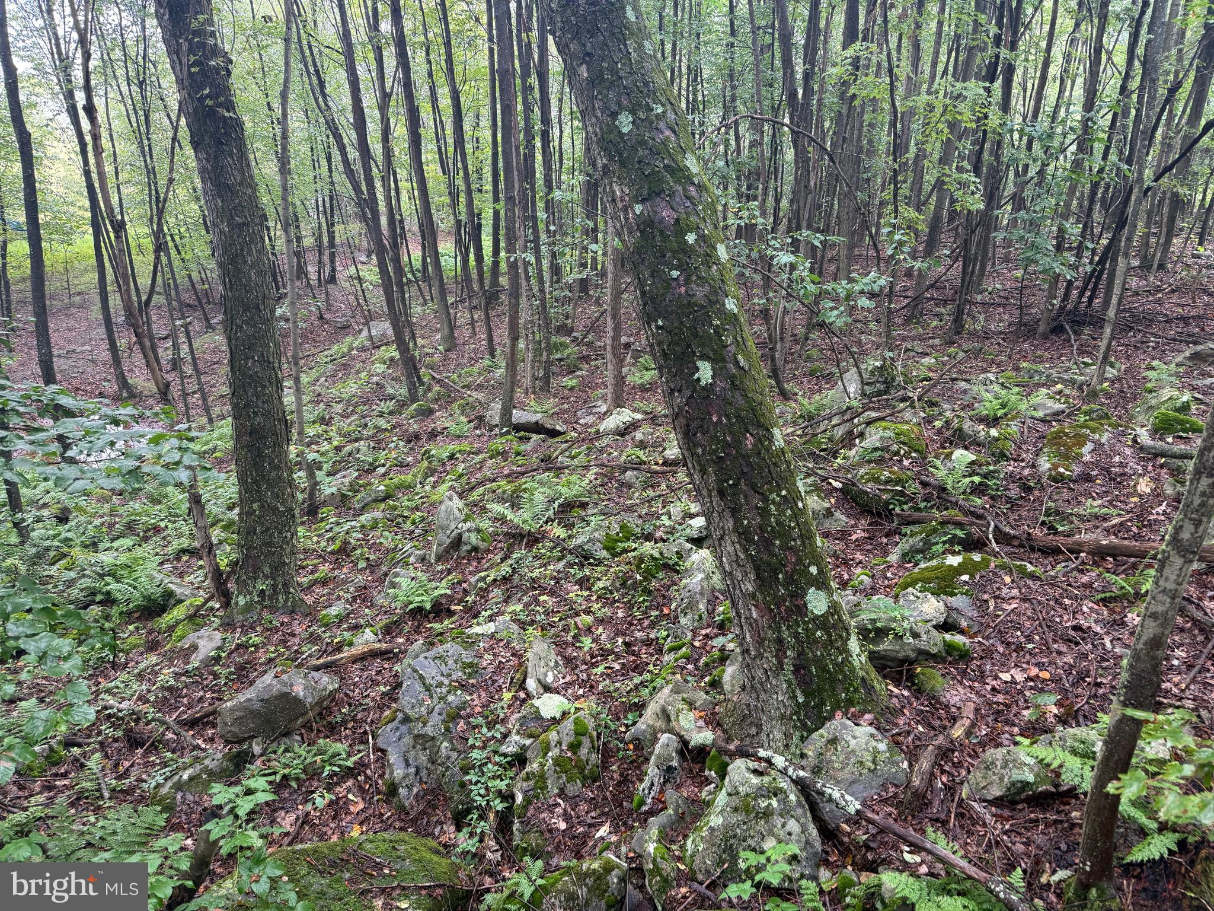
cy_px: 456
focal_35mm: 24
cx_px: 607
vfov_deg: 56.8
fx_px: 842
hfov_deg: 71.6
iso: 160
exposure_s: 1/121
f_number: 1.78
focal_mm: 6.76
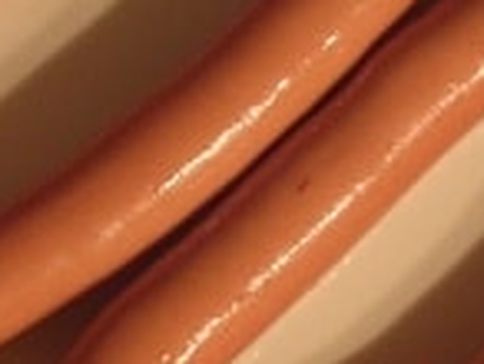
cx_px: 259
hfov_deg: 10.5
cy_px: 132
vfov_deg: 7.9
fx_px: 2633
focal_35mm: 188
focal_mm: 6.6
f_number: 3
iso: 128
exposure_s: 1/3.6
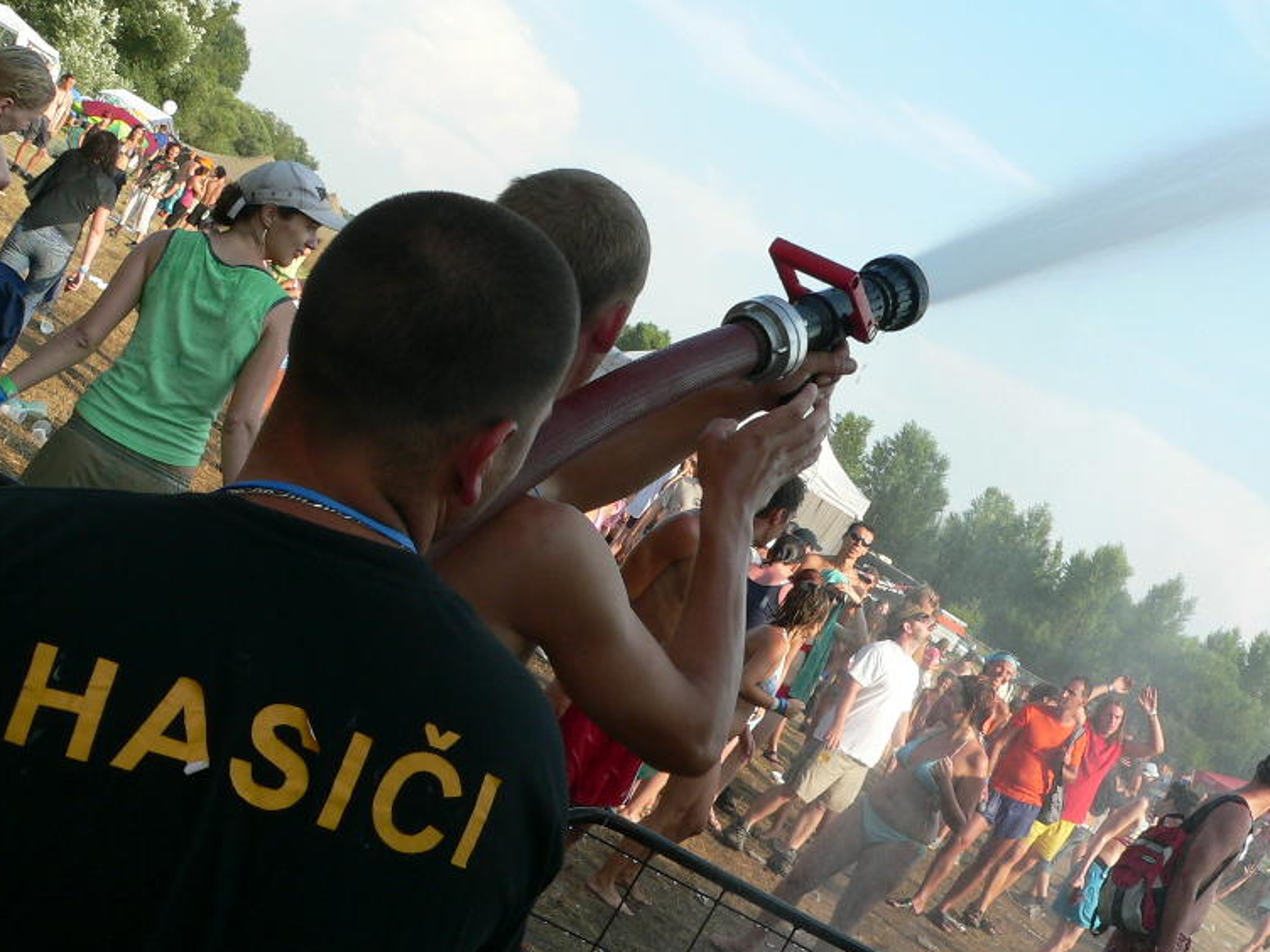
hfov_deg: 38.9
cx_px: 682
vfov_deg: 29.7
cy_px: 486
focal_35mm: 49
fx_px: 1798
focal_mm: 6
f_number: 5.6
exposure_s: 1/200
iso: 80
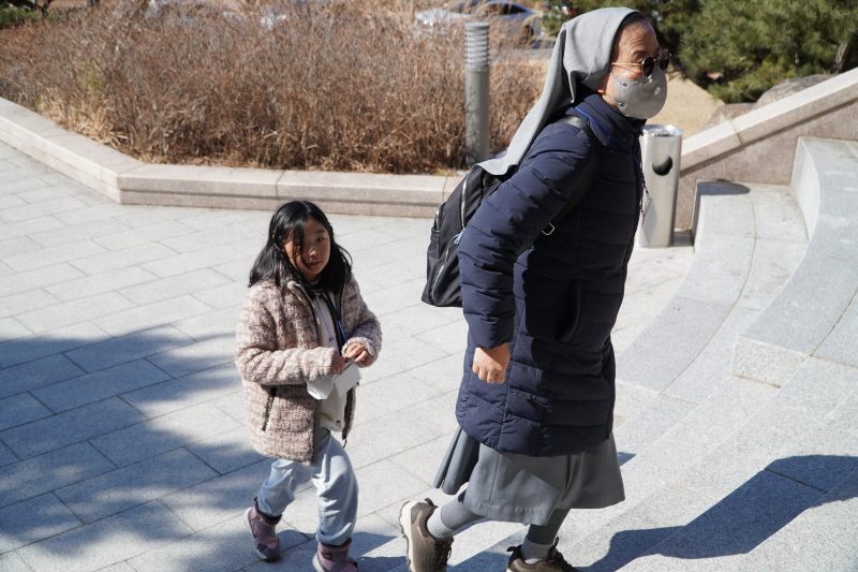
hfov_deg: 43.6
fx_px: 1072
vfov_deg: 29.9
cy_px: 286
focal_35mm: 45
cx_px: 429
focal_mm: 30
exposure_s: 1/640
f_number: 4.5
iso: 100
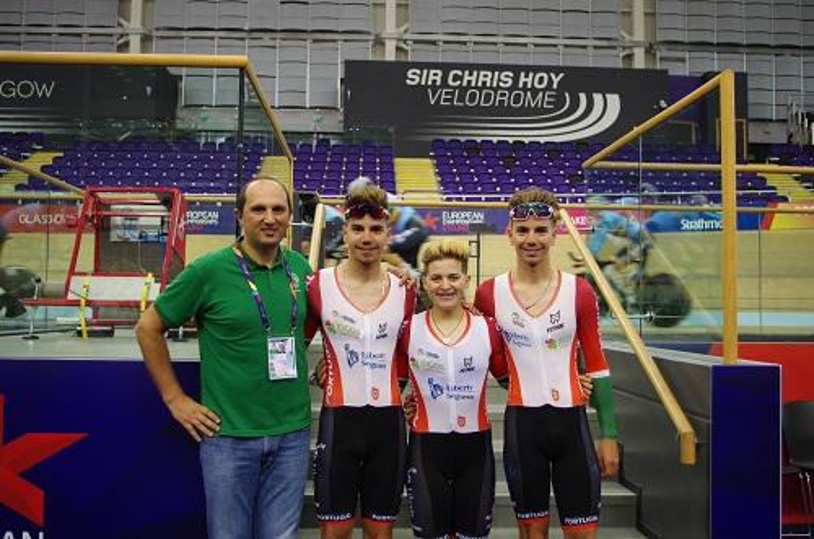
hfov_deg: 52.5
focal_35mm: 37
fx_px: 825
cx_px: 407
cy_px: 270
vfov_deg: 36.2
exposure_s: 1/50
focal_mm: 24.38
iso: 100
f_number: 4
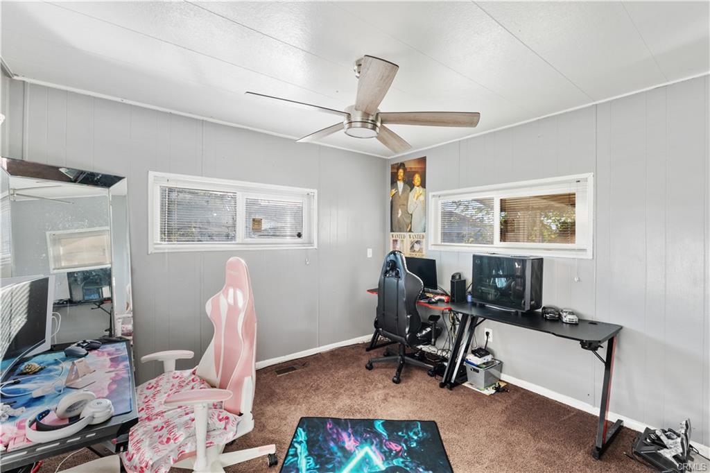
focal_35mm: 16
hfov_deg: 96.8
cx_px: 355
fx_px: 315
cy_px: 236
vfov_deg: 73.7
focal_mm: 16
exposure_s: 1/2.5
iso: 250
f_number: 7.1
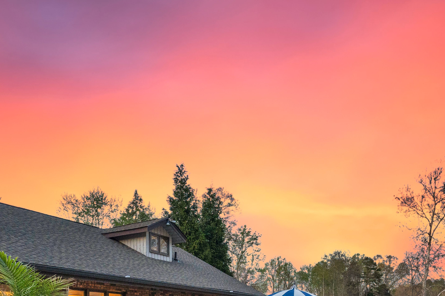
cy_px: 329
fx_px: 396
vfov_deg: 35.1
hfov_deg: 58.4
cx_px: 257
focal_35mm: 32
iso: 1600
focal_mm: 13
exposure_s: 1/15
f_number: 7.1
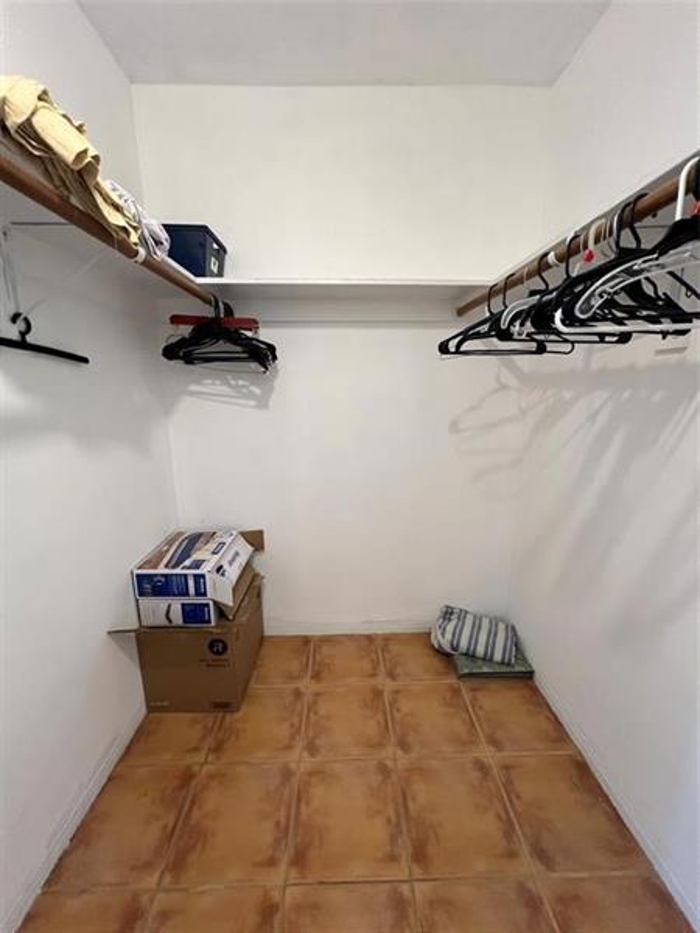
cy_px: 466
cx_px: 350
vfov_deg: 106.2
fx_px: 351
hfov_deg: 89.9
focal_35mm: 13
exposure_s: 1/120
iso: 250
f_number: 1.8
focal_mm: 1.57
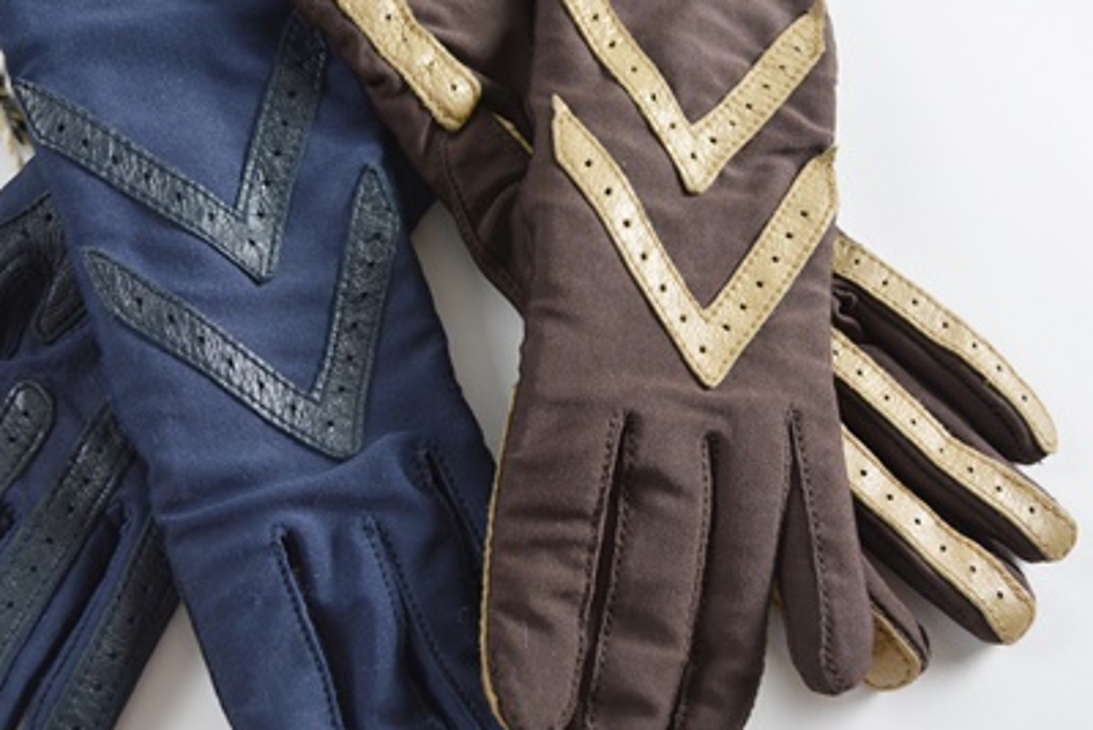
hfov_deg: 36.6
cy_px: 364
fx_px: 1640
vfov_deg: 25.1
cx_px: 385
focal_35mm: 54
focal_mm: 24
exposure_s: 1/100
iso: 400
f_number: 5
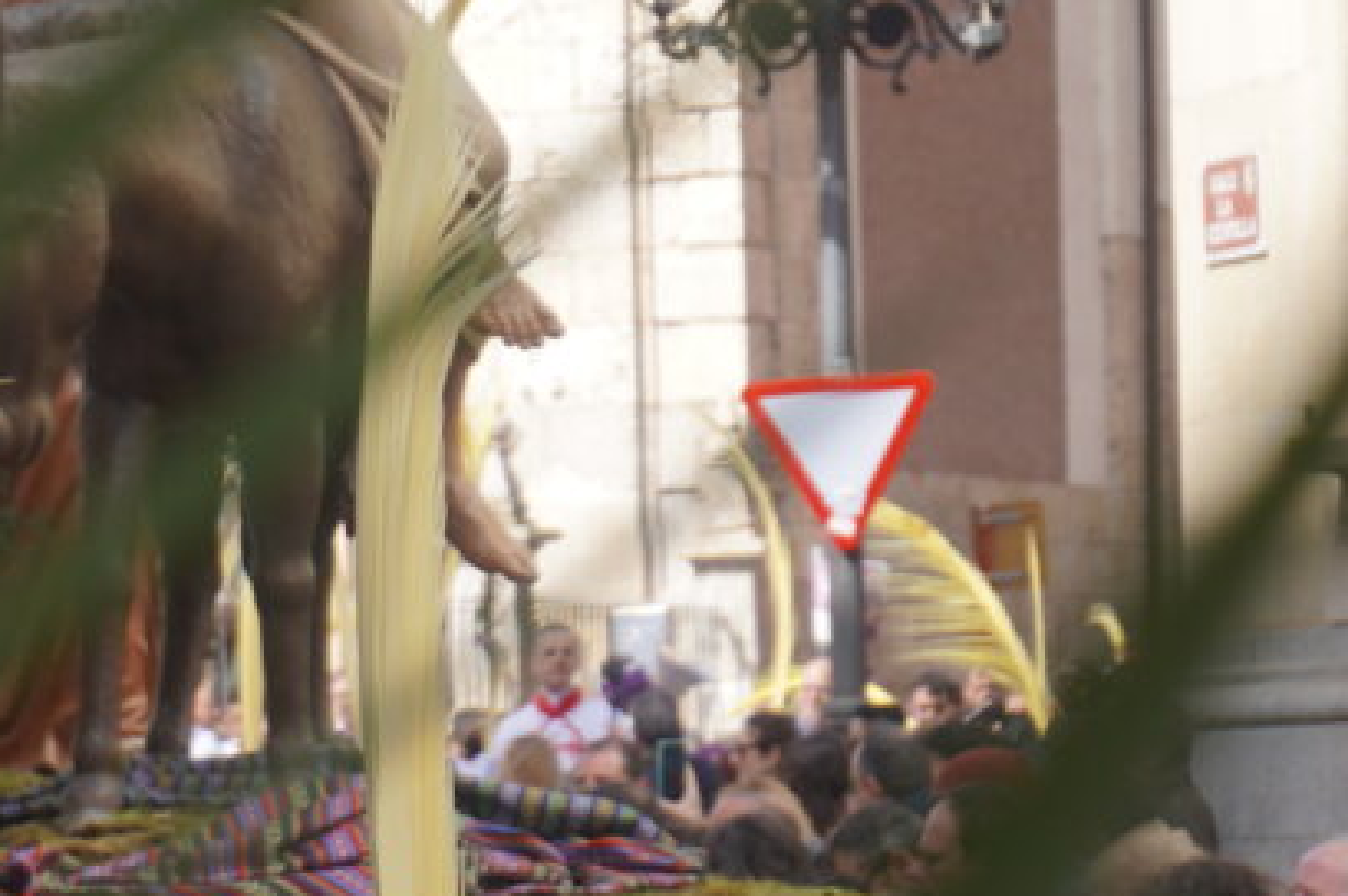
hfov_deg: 8.8
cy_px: 479
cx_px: 465
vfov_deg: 5.8
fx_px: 8792
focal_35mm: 235
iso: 100
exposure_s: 1/160
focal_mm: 50
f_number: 5.6
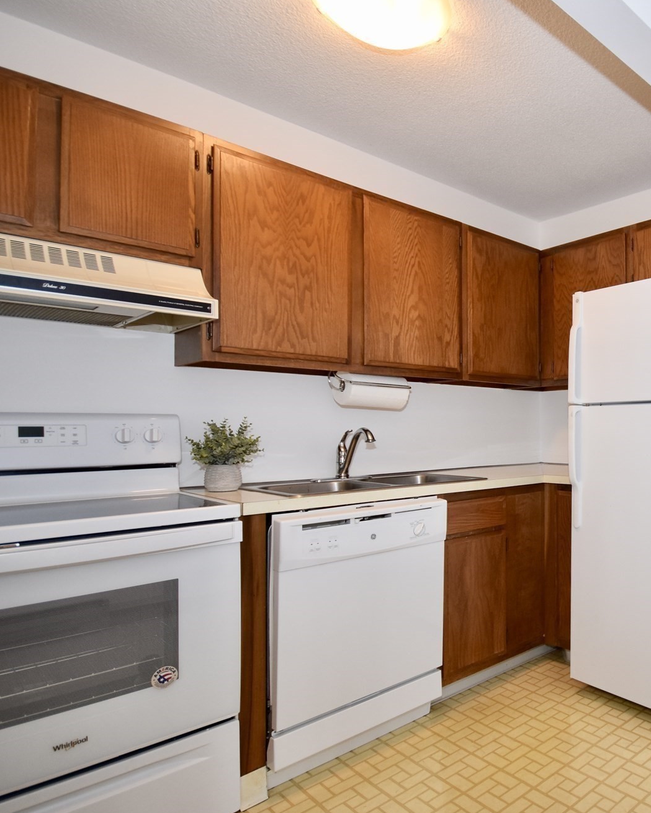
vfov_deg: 75.0
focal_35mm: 22
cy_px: 420
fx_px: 530
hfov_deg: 53.8
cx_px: 605
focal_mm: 10
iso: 400
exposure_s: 1/60
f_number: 4
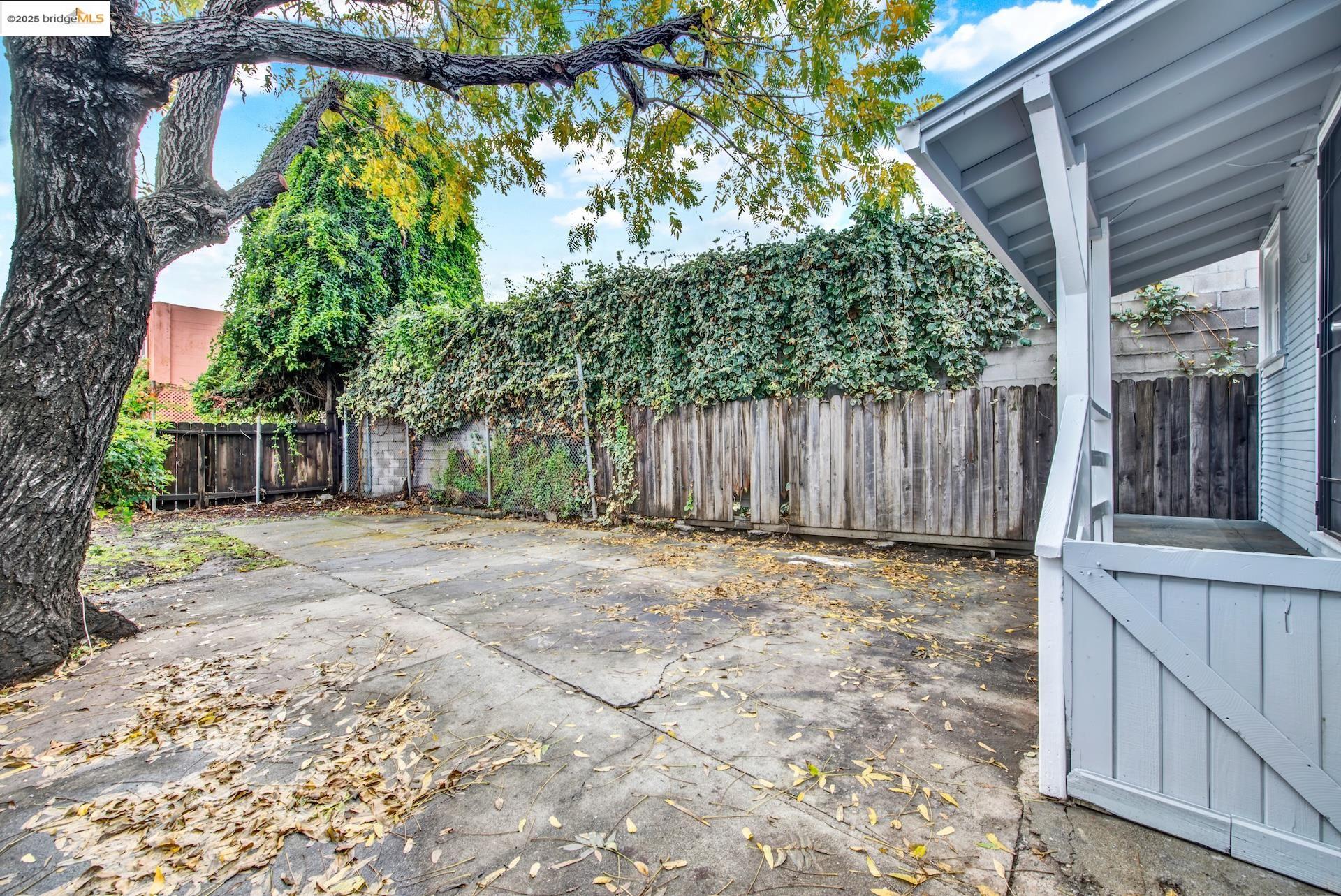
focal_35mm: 14
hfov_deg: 104.2
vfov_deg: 81.3
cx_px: 670
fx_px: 522
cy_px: 448
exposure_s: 1/15
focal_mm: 14
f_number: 14
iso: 100
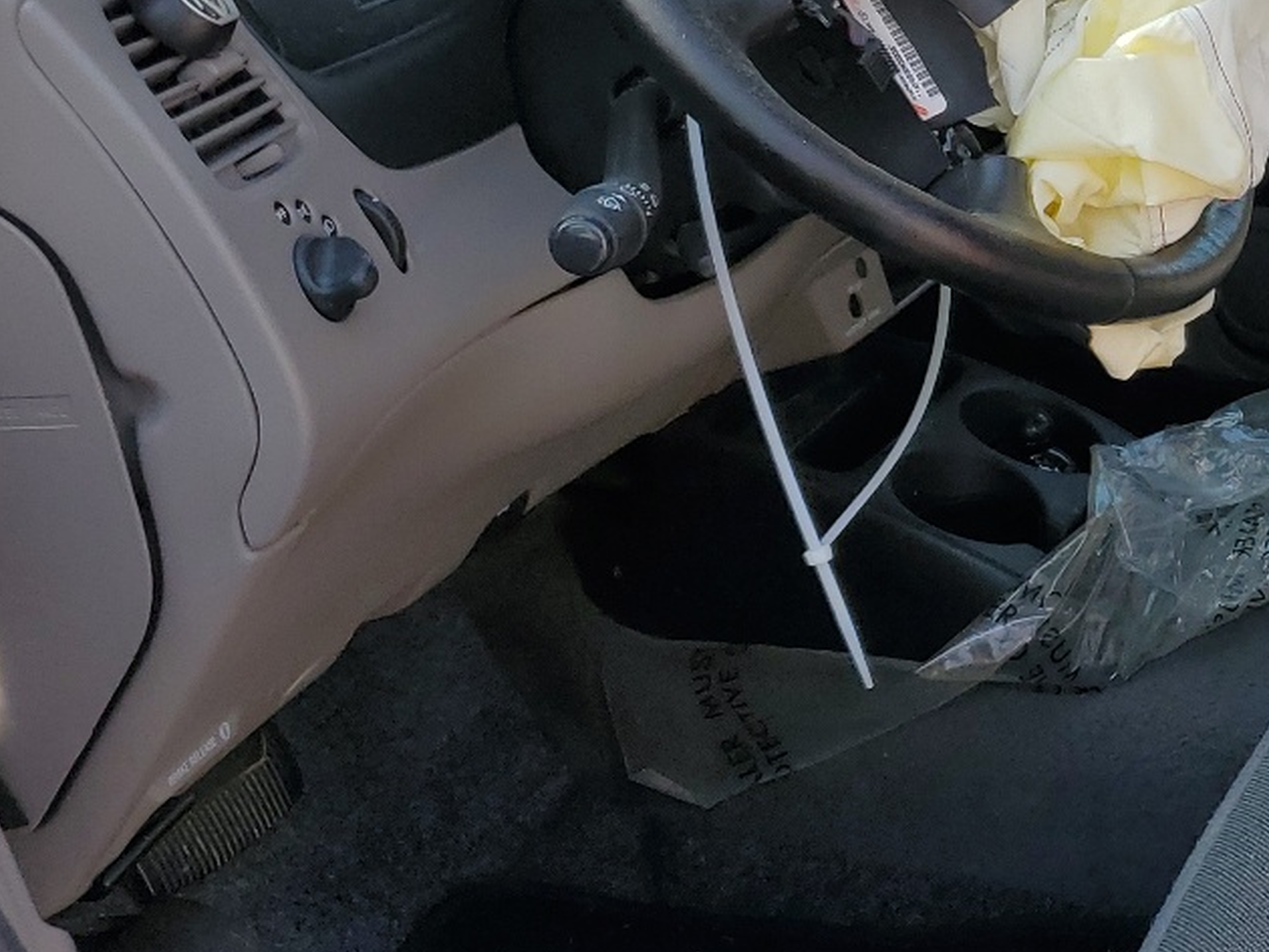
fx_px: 2420
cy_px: 366
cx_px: 1541
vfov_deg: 22.2
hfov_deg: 26.1
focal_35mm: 66
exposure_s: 1/769
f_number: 1.5
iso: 50
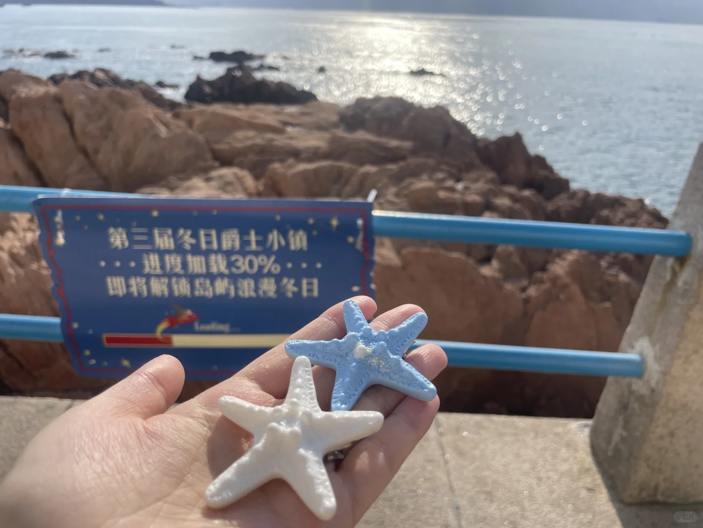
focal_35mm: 26
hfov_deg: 67.3
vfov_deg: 53.1
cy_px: 264
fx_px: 528
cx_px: 352
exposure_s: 1/5291
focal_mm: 4.2
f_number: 1.6
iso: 32
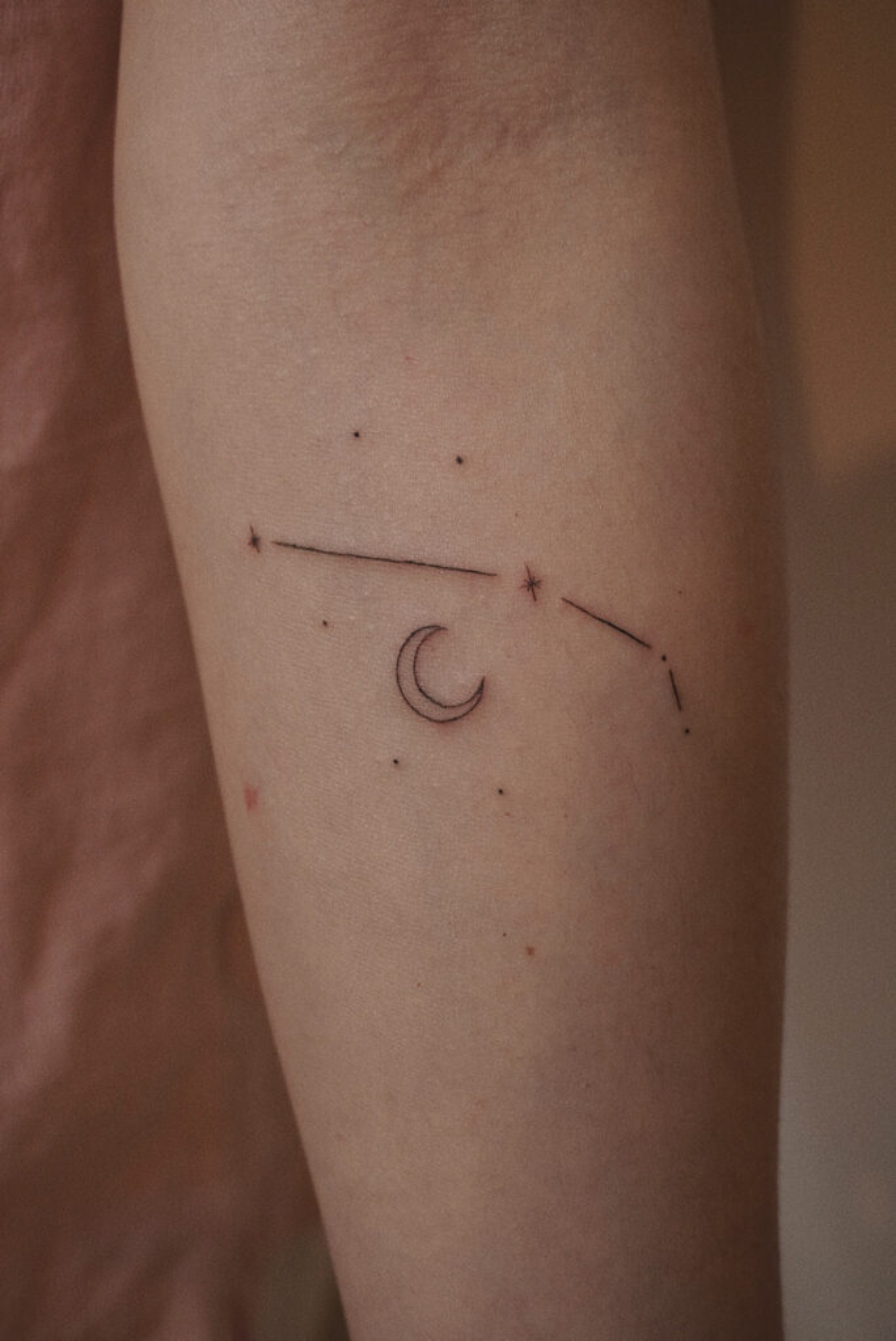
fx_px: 1789
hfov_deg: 28.1
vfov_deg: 41.1
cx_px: 448
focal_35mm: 48
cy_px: 670
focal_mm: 32
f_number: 5
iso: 1600
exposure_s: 1/100
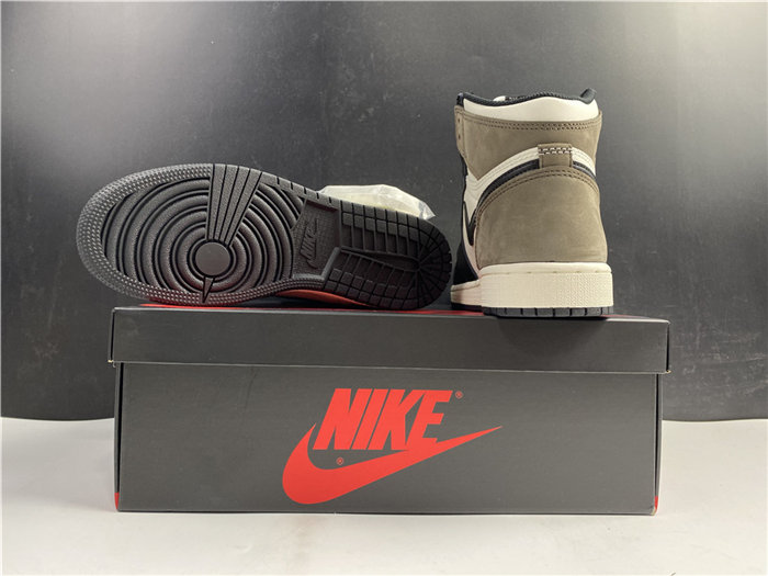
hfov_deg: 67.3
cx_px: 384
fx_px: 577
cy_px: 288
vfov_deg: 53.1
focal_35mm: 26
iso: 100
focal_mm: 4.25
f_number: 1.8
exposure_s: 1/50
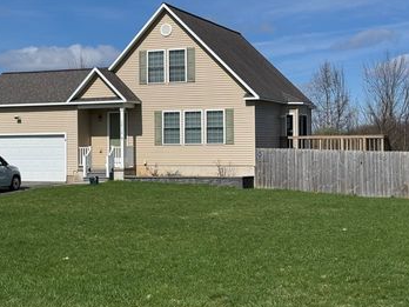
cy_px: 138
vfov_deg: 21.3
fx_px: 815
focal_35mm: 69
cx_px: 135
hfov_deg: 28.0
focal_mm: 6.76
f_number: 1.78
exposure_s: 1/9009
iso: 80
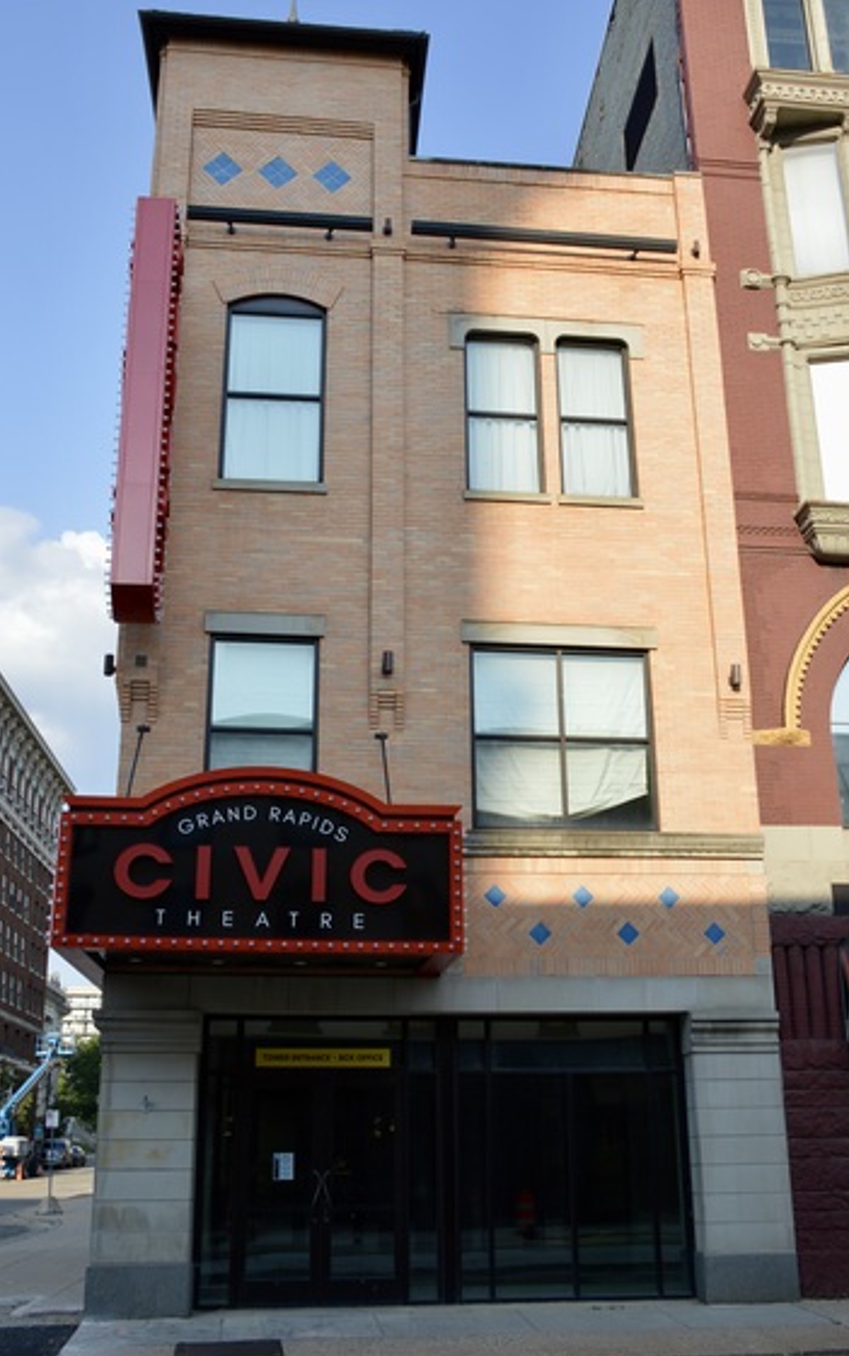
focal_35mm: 37
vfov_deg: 53.2
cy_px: 648
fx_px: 1353
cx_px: 438
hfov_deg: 34.8
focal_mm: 21
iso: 100
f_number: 7.1
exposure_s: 1/200
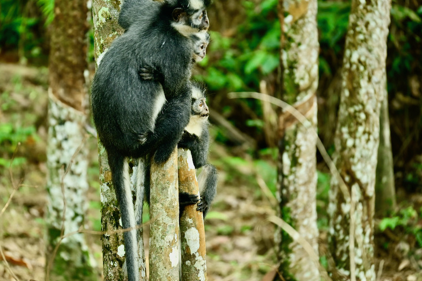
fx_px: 4021
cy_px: 128
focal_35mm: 343
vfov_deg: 4.0
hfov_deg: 6.0
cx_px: 176
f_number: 5.6
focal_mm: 180
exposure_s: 1/20
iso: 400
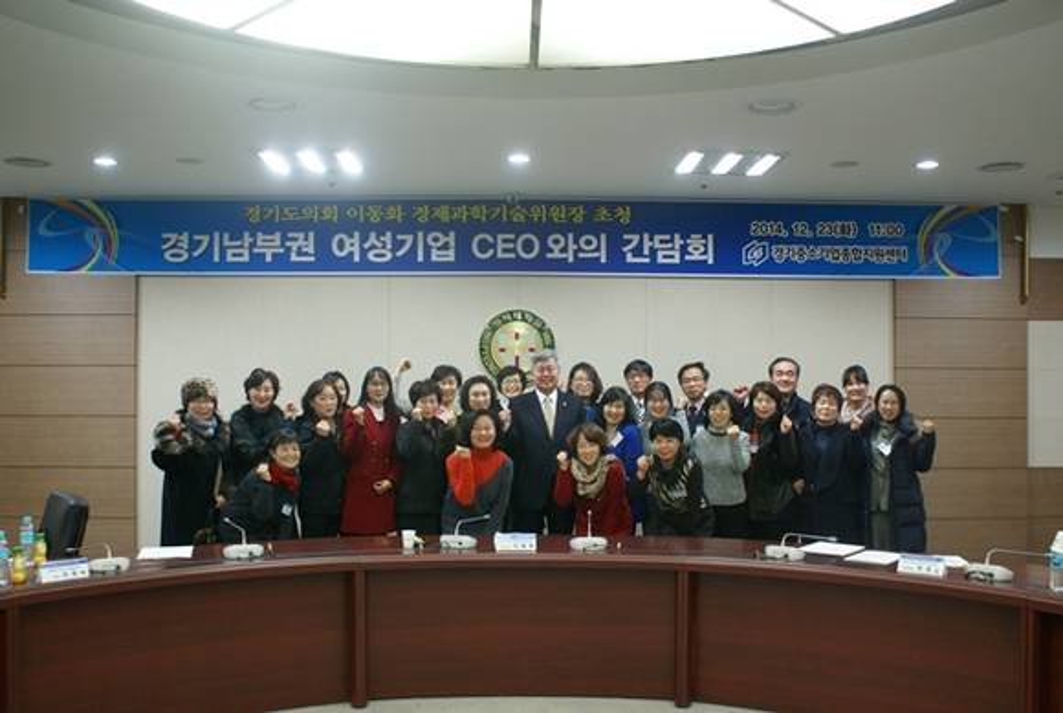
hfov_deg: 57.1
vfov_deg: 40.1
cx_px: 532
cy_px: 356
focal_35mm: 33
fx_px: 976
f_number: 4
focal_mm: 22
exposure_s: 1/40
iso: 250
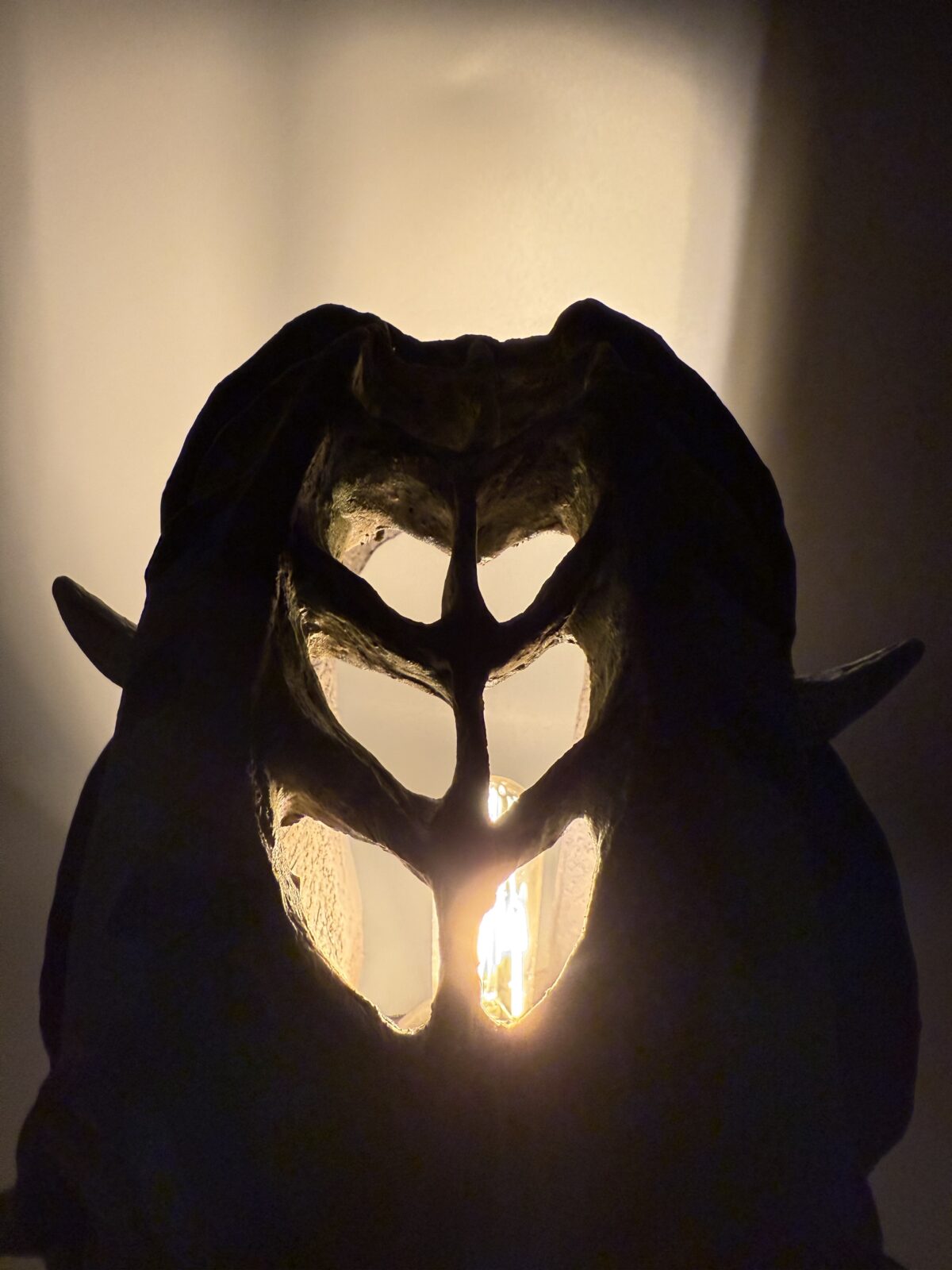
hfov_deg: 56.8
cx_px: 476
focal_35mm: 24
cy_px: 635
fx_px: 880
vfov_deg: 71.6
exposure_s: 1/100
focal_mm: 2.22
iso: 320
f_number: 2.2
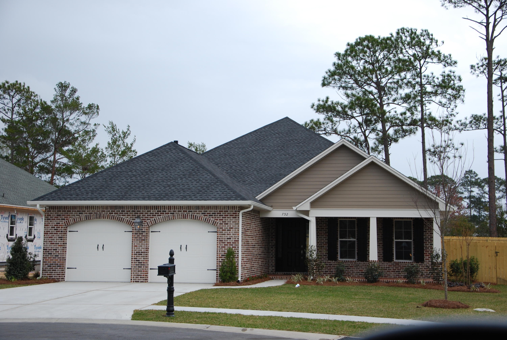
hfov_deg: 37.8
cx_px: 254
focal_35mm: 52
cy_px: 170
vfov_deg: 25.8
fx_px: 740
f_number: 4.5
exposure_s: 1/80
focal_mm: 35
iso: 200
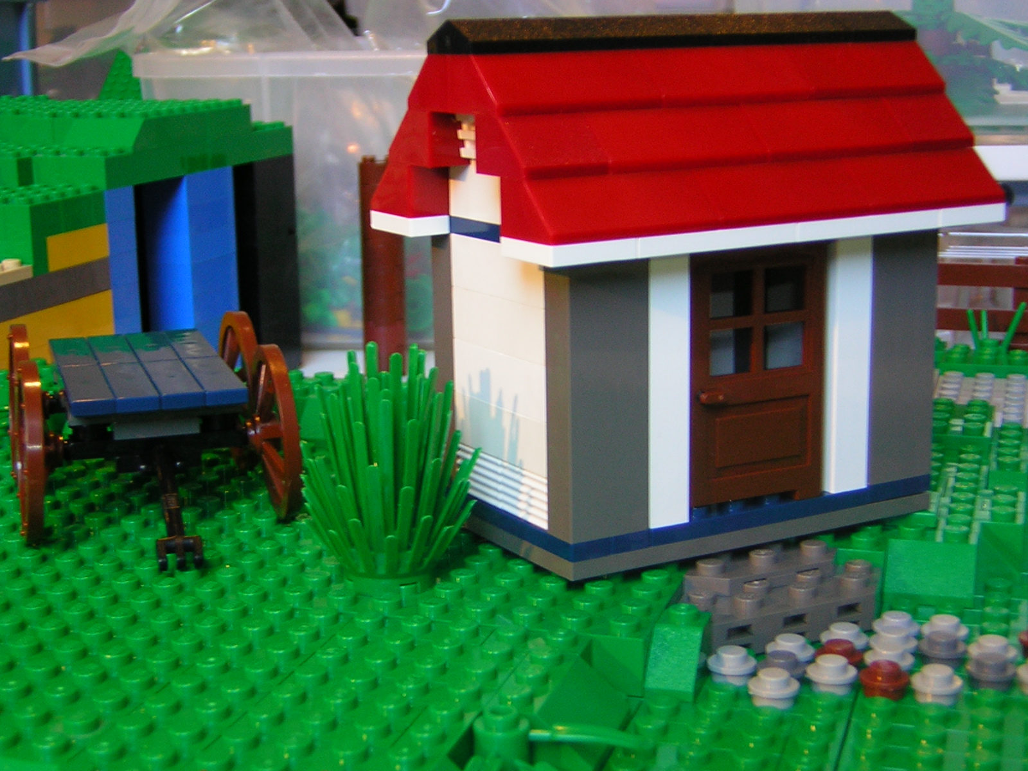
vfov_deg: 25.2
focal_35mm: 58
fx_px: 1722
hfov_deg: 33.2
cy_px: 386
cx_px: 514
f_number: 3.3
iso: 58
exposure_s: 1/5.8
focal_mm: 7.6
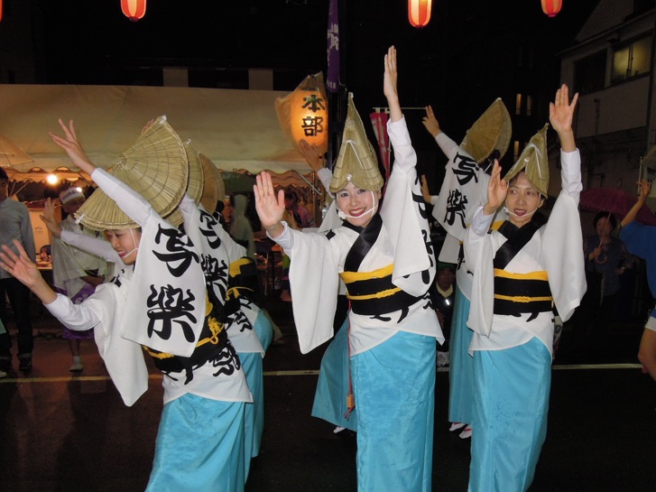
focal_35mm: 33
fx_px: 625
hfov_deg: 55.2
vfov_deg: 42.6
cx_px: 364
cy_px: 311
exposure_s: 1/30
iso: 220
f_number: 2.8
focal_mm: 4.3
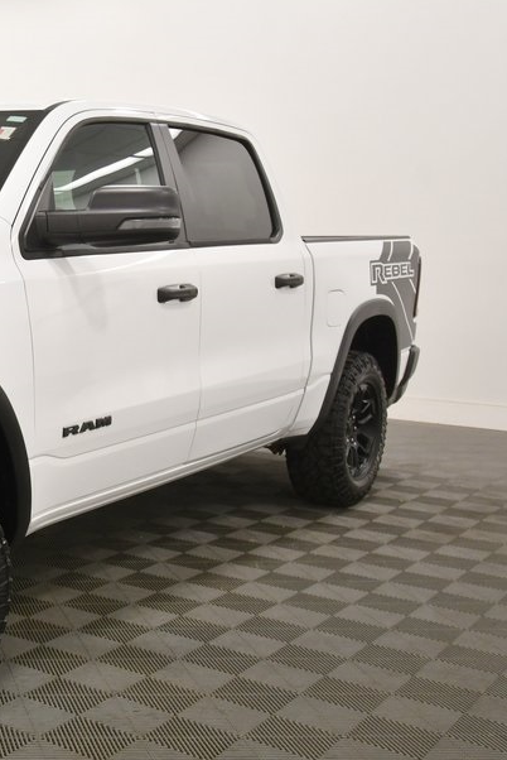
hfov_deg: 23.8
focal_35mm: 51
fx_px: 1076
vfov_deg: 38.8
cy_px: 403
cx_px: -126
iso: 800
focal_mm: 20
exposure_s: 1/125
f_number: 5.6
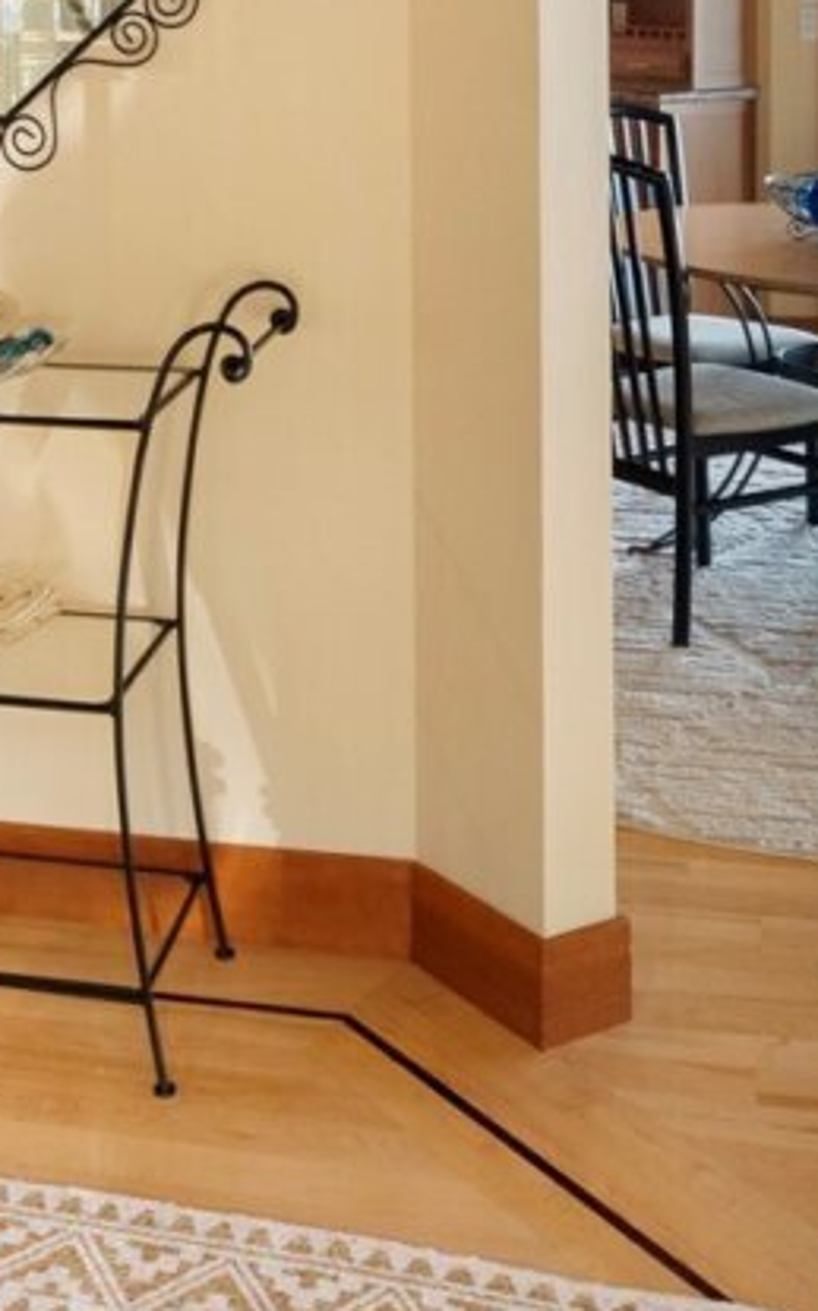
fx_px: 2025
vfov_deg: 32.2
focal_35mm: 57
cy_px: -82
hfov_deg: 22.5
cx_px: 142
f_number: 9
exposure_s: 1/250
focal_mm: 11
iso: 800
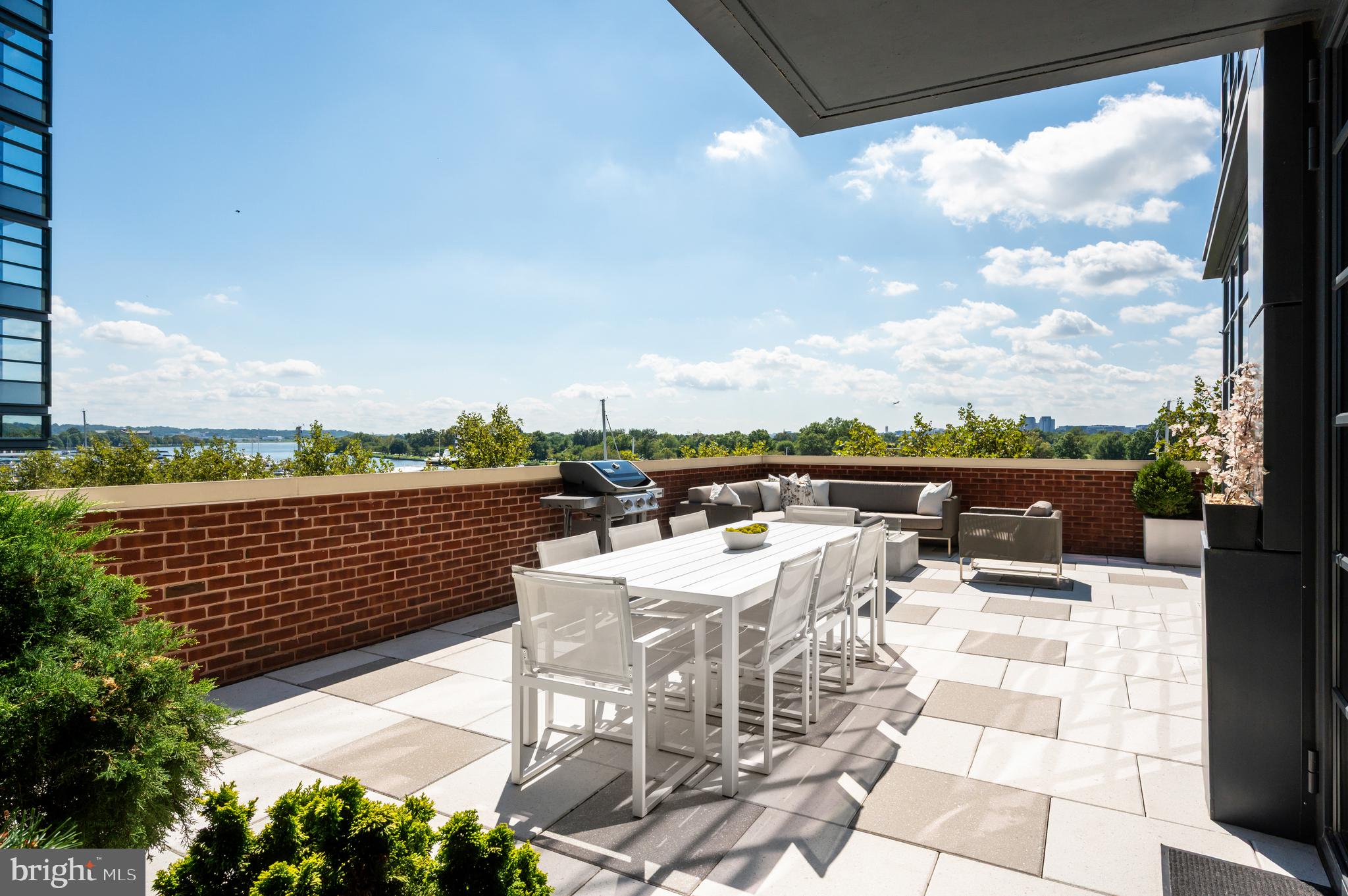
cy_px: 448
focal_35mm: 20
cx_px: 674
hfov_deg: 85.5
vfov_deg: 63.1
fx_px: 730
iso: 800
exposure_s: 1/1600
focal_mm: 19.5
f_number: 11
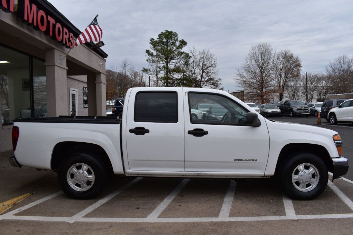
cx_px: 176
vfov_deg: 47.9
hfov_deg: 67.4
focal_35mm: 27
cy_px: 118
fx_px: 265
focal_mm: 18
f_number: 10
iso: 400
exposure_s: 1/200
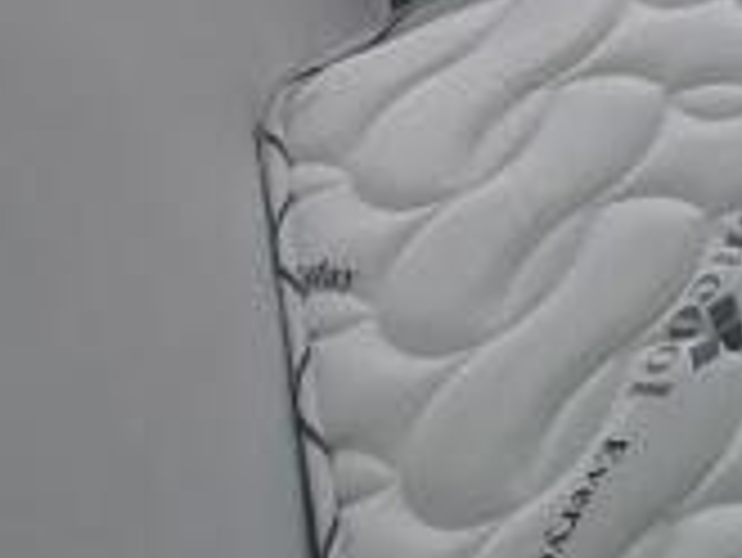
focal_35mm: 63
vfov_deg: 16.6
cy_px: -608
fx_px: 1351
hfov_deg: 16.3
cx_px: 1691
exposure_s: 1/50
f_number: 2.2
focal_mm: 1.8
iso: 100
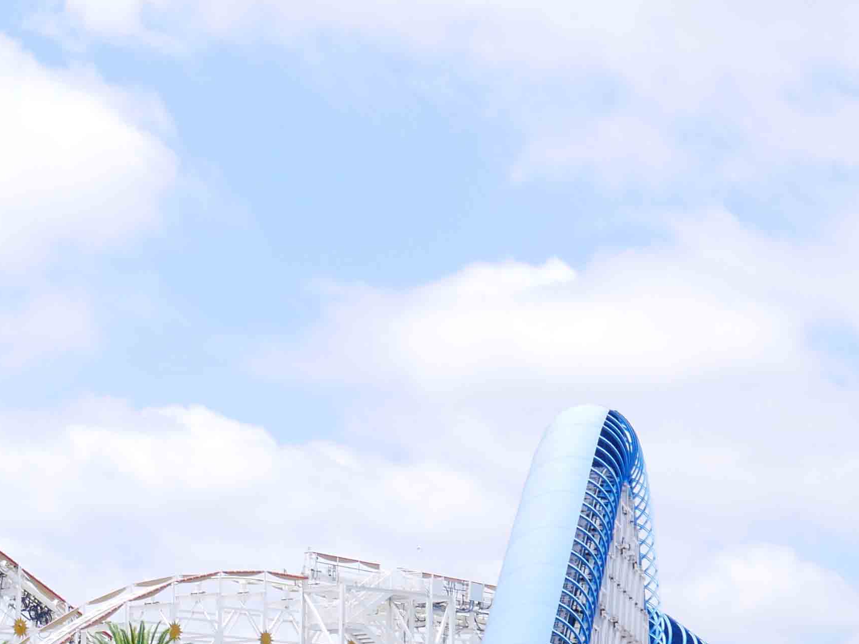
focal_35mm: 124
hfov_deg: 15.5
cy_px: 760
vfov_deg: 11.7
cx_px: -71
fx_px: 3077
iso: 200
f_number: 9
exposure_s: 1/250
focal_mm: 23
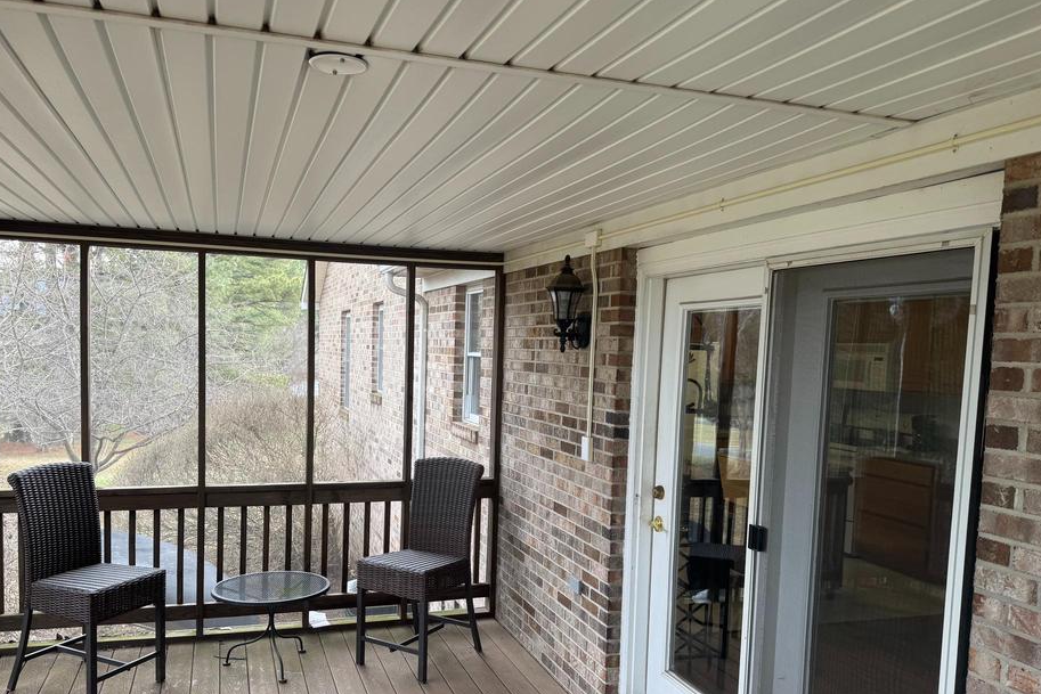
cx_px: 465
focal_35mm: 28
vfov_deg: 46.2
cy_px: 406
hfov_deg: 65.3
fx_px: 810
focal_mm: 6.76
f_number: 1.78
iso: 64
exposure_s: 1/144
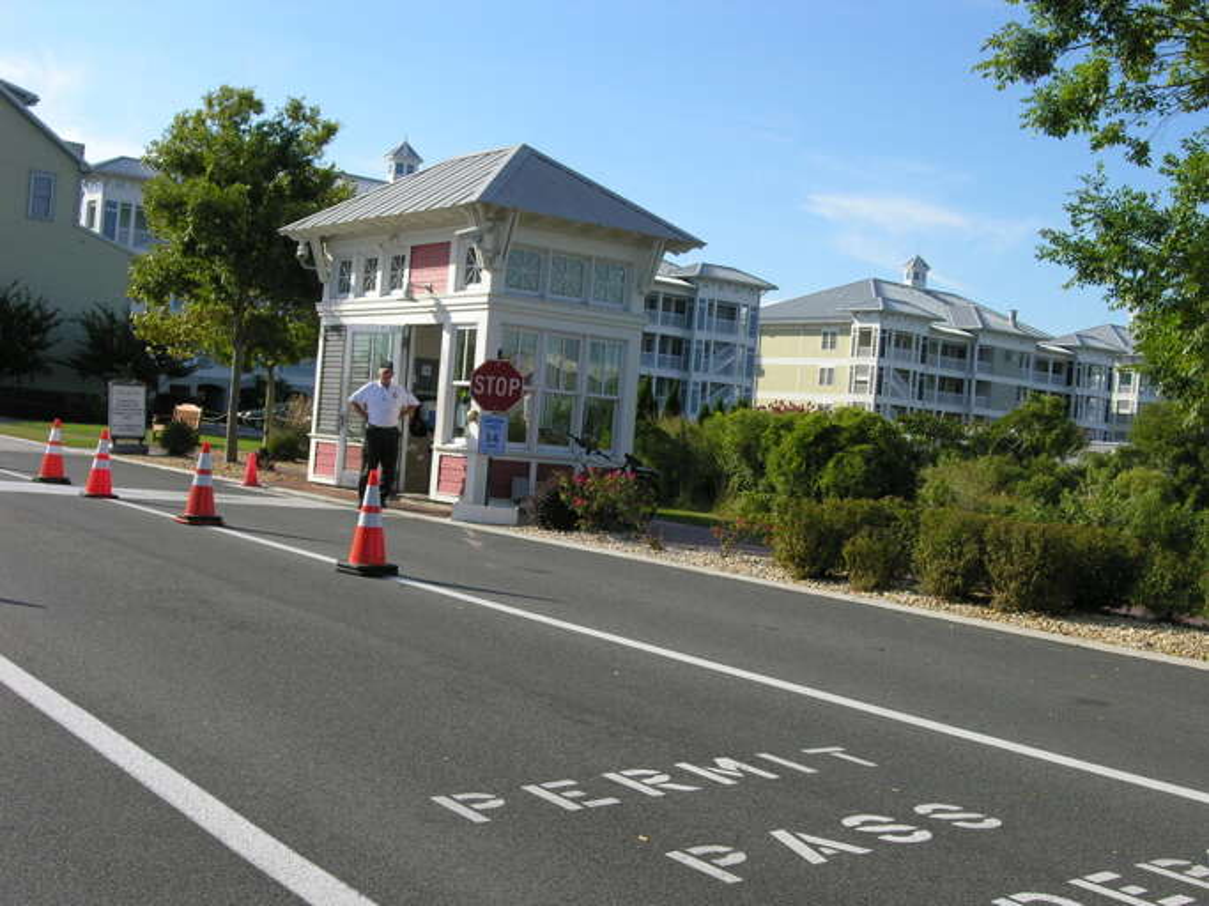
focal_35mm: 42
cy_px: 453
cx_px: 604
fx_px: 1467
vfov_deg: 34.3
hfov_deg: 44.8
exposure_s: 1/180
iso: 50
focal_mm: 10.7
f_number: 6.5
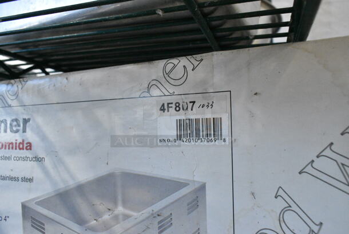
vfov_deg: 48.0
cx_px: 174
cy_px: 117
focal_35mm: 27
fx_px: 262
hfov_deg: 67.3
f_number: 7.1
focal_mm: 18
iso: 6400
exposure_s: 1/200
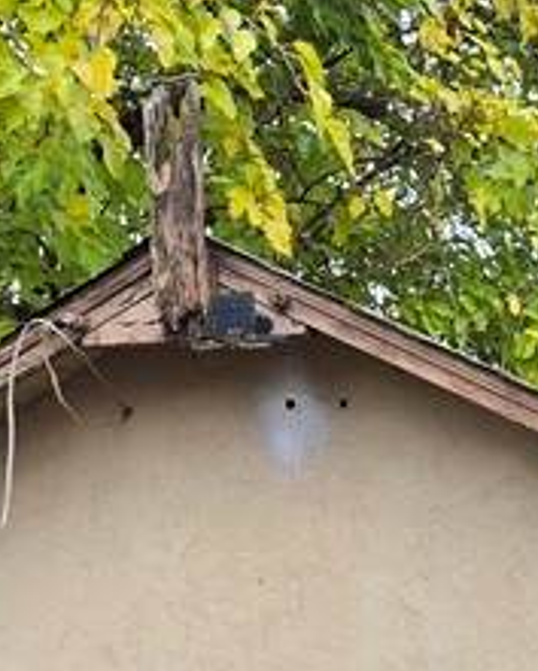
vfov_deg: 16.9
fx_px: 2069
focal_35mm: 104
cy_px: 966
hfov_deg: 13.5
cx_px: 915
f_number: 1.8
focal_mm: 5.4
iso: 32
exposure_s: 1/180
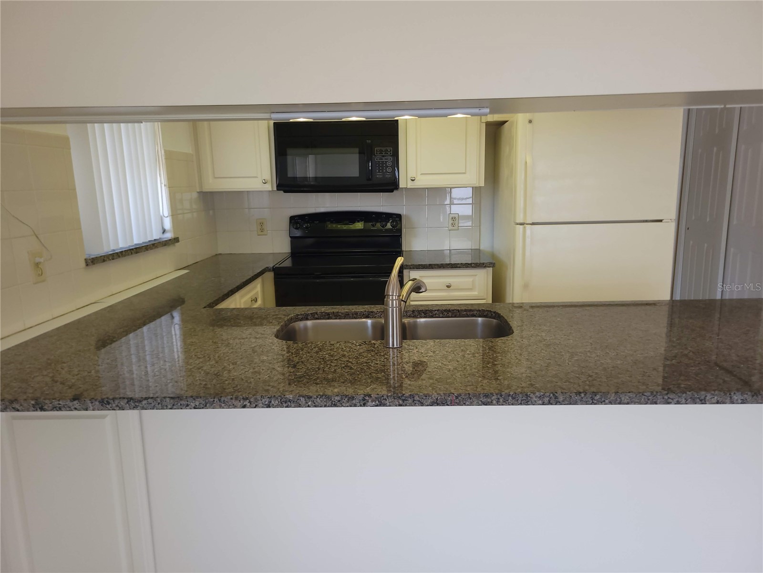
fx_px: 573
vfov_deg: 53.1
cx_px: 382
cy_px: 286
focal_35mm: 26
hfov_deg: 67.3
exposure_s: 1/60
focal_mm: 5.4
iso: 80
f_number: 1.8
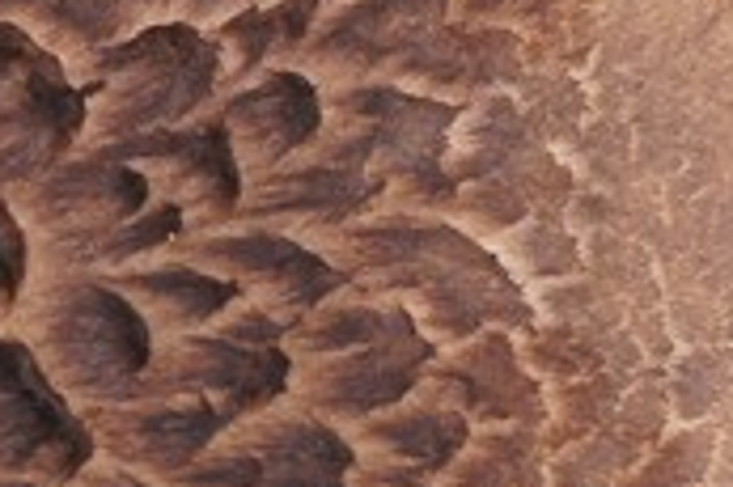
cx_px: -343
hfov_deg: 2.2
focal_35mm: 935
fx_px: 19019
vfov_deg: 1.5
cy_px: 341
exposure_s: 1/160
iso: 400
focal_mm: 90
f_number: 8
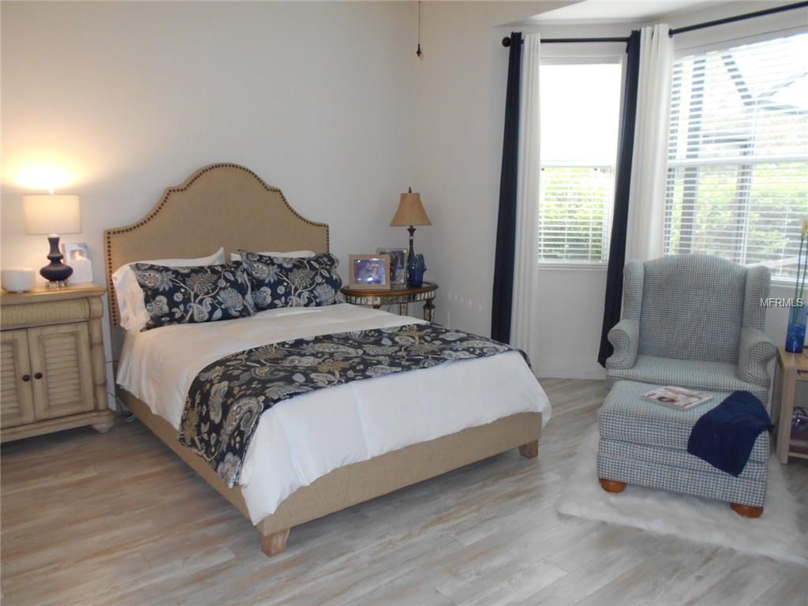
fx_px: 607
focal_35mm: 26
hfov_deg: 67.3
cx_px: 404
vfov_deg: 53.1
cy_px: 303
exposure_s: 1/25
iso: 200
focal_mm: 4.6
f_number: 3.2
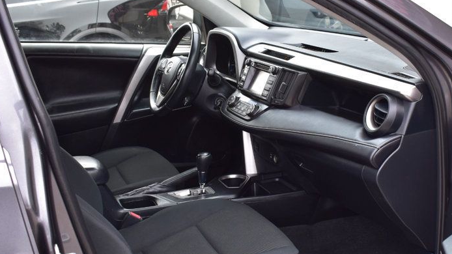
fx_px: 611
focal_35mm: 51
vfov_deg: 23.4
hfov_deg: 40.3
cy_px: 152
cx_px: 285
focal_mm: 22
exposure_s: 1/25
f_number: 7.1
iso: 400
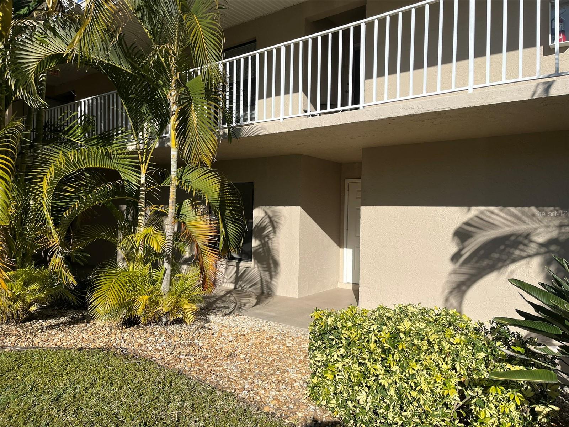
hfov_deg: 67.3
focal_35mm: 26
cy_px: 214
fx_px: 427
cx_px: 284
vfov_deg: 53.1
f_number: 1.6
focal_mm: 5.1
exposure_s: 1/4484
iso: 50
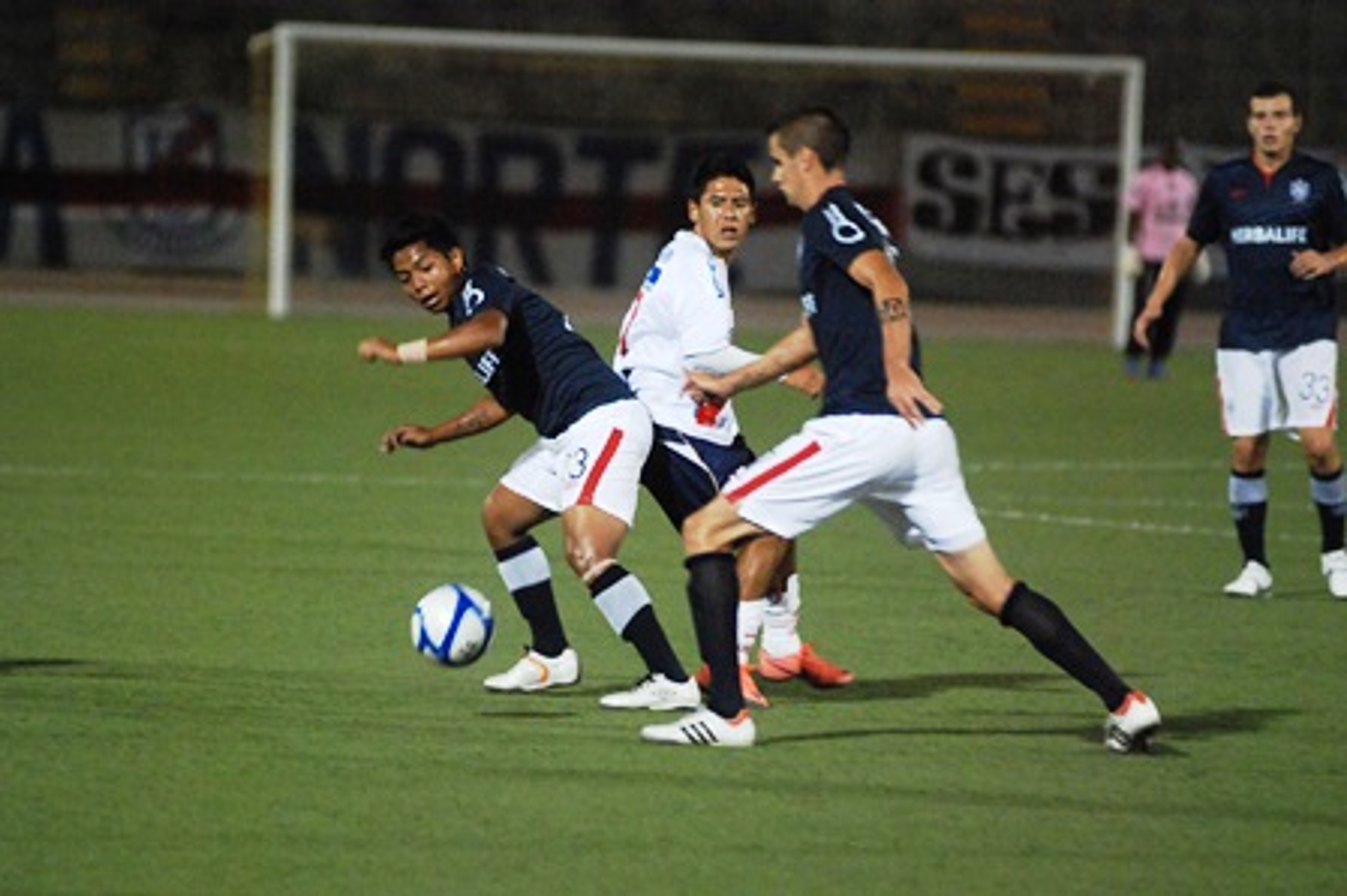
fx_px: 11216
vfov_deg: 4.6
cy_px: 448
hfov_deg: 6.9
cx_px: 674
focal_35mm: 300
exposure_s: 1/200
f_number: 2.8
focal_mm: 200
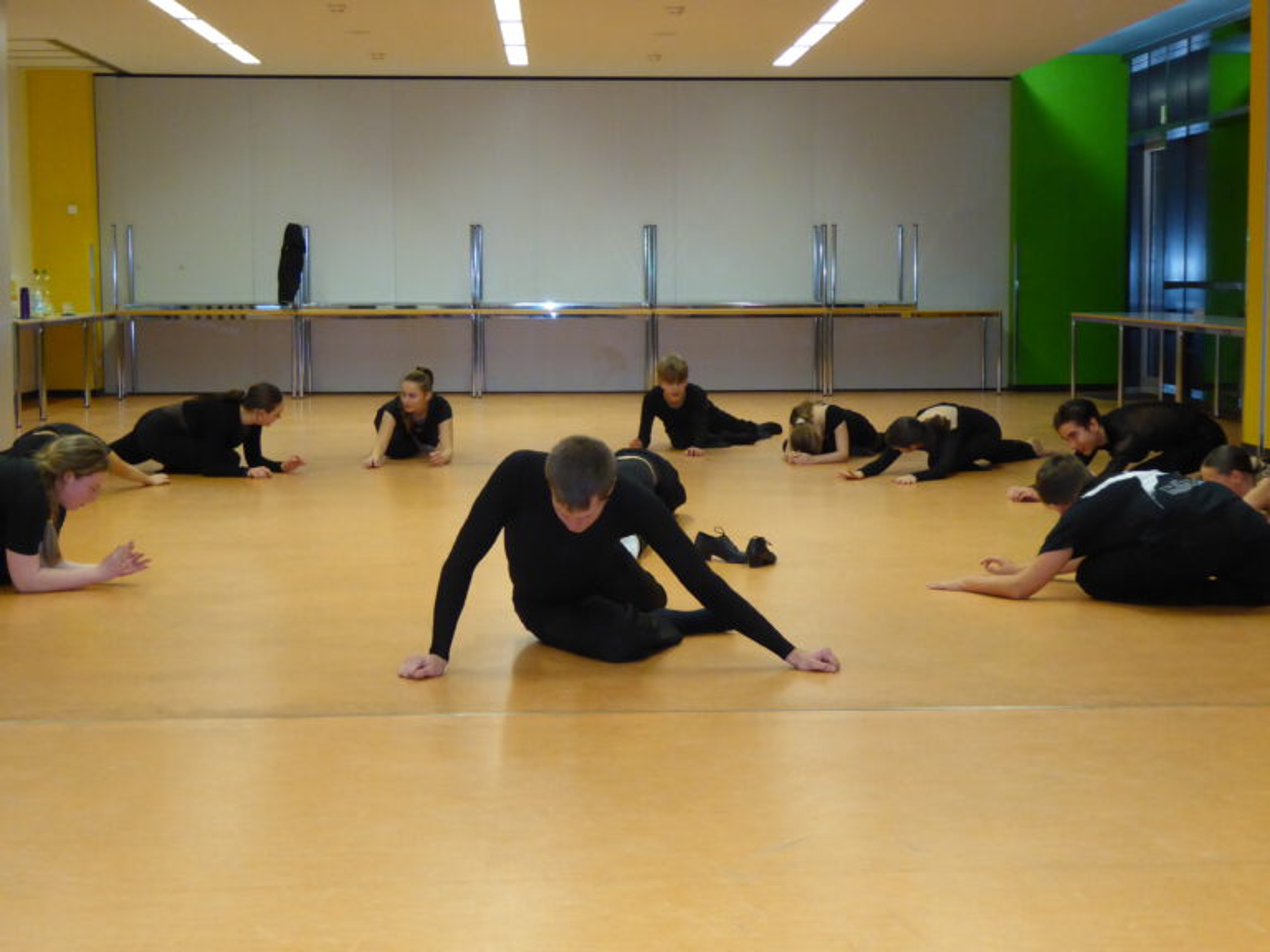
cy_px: 476
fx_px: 2201
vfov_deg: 24.4
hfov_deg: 32.2
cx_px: 635
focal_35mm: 60
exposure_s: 1/60
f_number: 4.2
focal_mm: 10.3
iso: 640
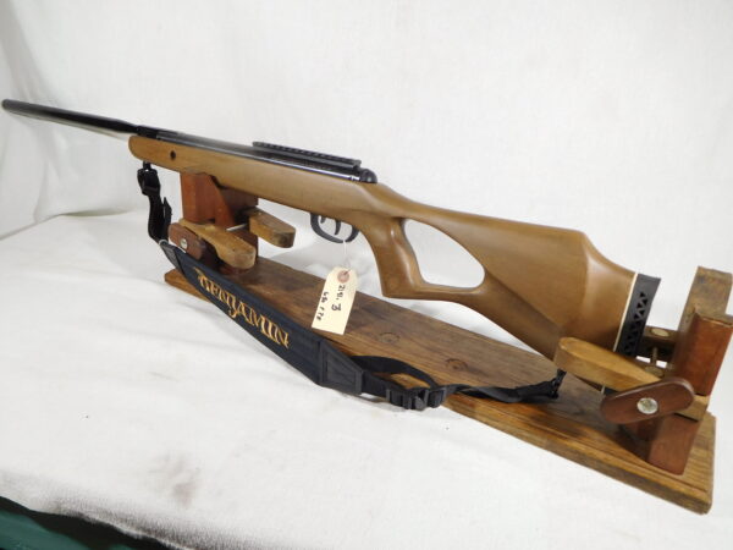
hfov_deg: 69.4
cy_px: 275
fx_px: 529
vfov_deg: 54.9
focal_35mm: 25
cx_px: 366
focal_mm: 4.5
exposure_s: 1/30
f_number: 3.4
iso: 160
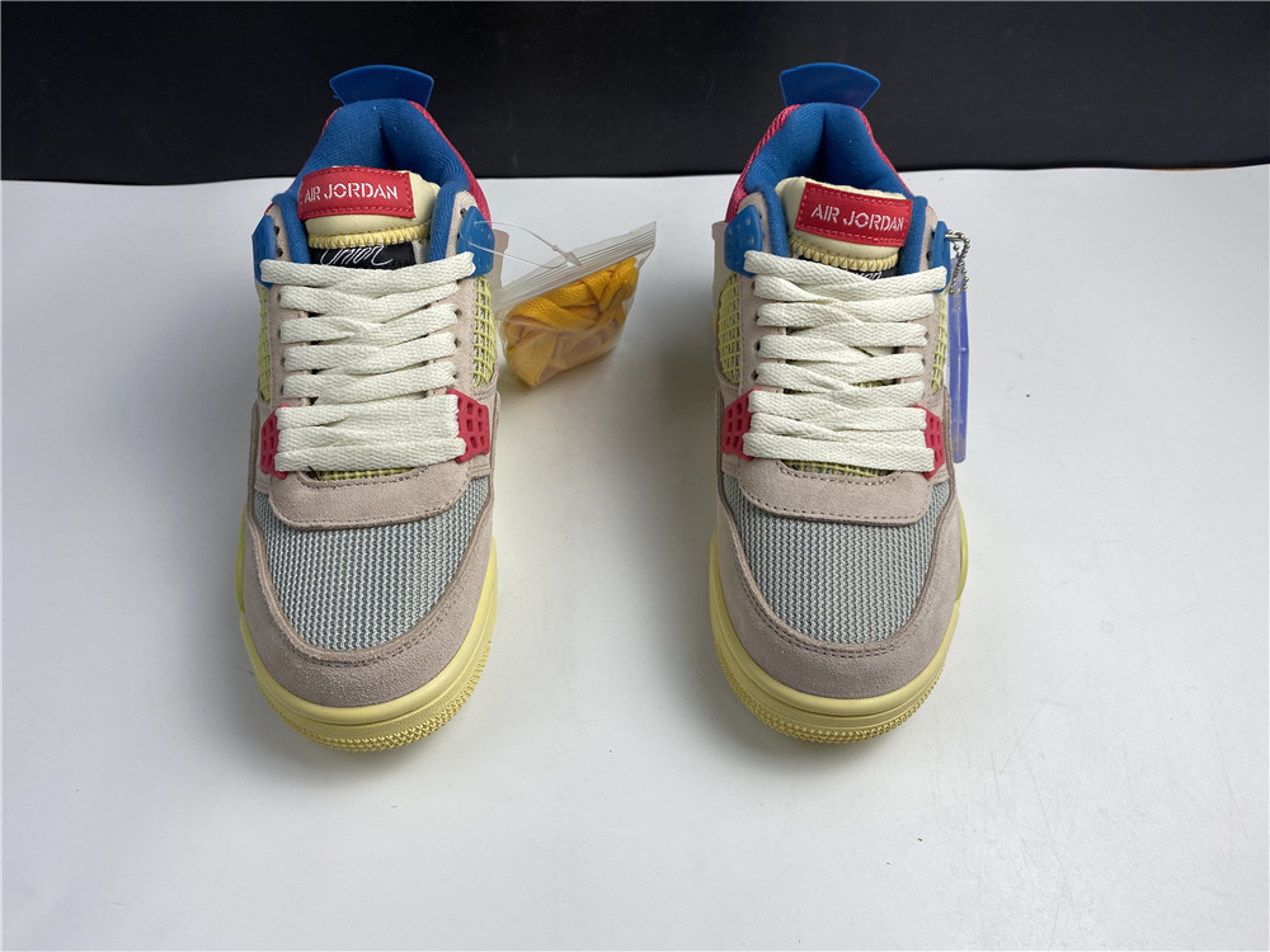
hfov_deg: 67.3
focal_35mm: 26
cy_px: 476
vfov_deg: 53.1
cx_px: 635
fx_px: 954
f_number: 1.8
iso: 32
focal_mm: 4.25
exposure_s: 1/120
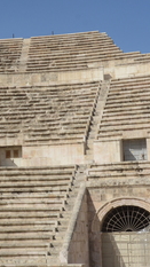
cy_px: 153
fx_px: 587
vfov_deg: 25.6
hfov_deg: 14.2
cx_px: -17
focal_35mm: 83
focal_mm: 28
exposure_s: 1/640
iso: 250
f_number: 13
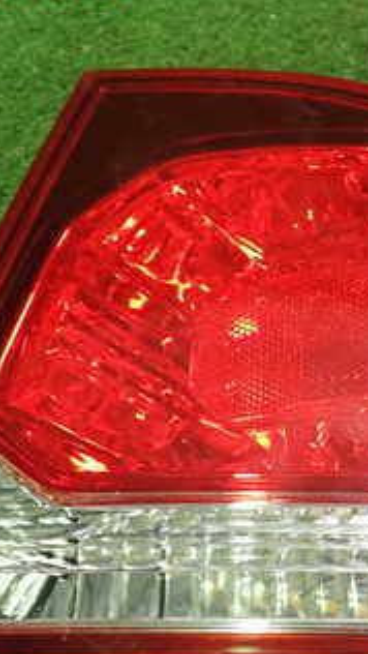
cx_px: 356
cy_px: 414
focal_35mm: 62
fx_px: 1074
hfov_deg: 19.0
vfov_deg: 33.6
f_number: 2.3
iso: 640
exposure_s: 1/30
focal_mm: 5.4
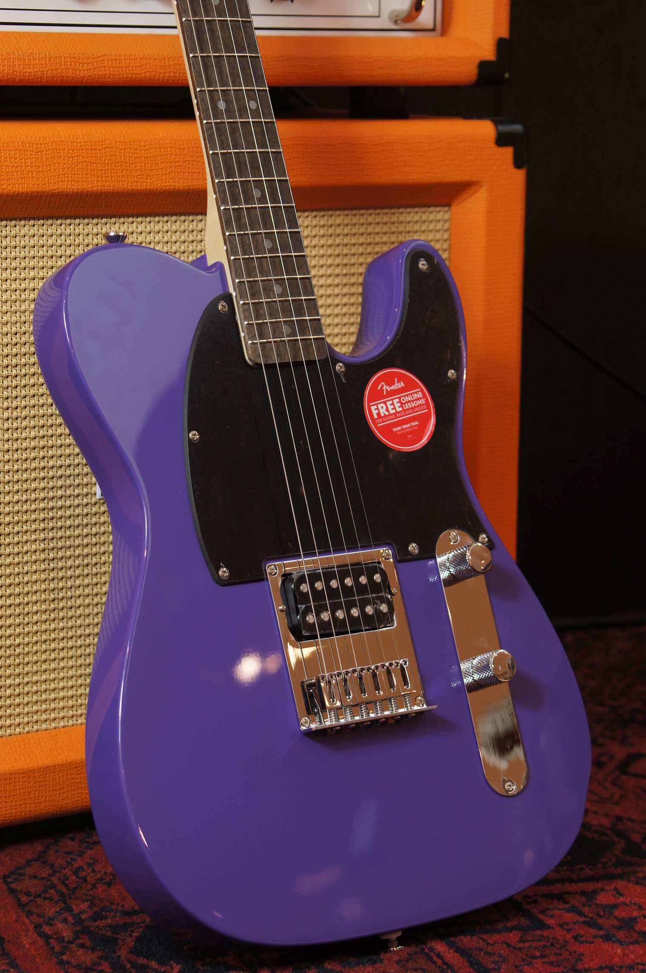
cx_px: 323
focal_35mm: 90
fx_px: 2428
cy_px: 486
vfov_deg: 22.6
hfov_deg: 15.2
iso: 100
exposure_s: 1/3
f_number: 6.3
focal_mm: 60
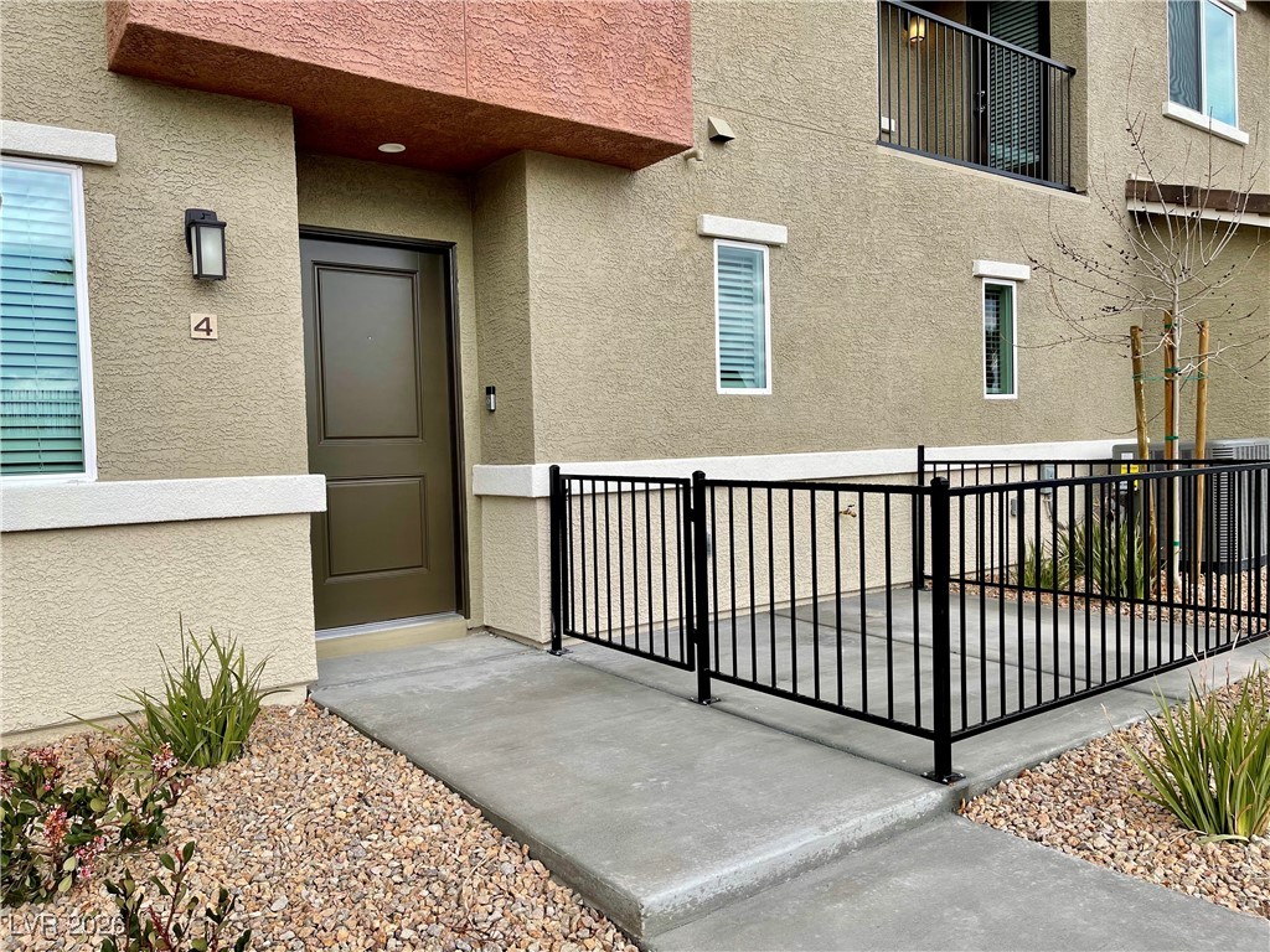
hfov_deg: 67.3
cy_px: 476
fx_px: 954
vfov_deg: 53.1
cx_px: 635
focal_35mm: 26
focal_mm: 5.1
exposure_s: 1/2433
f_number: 1.6
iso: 32
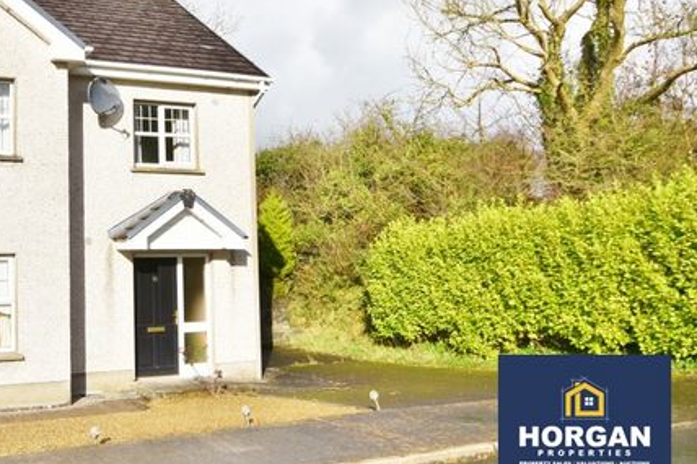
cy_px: 171
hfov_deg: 53.9
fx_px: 636
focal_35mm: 33
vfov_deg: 39.8
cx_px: 148
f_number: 8
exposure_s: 1/500
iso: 160
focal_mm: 13
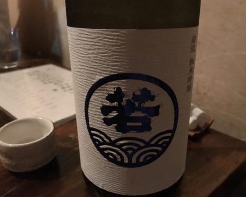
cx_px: 129
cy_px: 99
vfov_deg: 48.5
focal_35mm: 30
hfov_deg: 58.8
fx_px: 218
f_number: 1.8
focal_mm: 3.99
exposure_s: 1/4
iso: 250
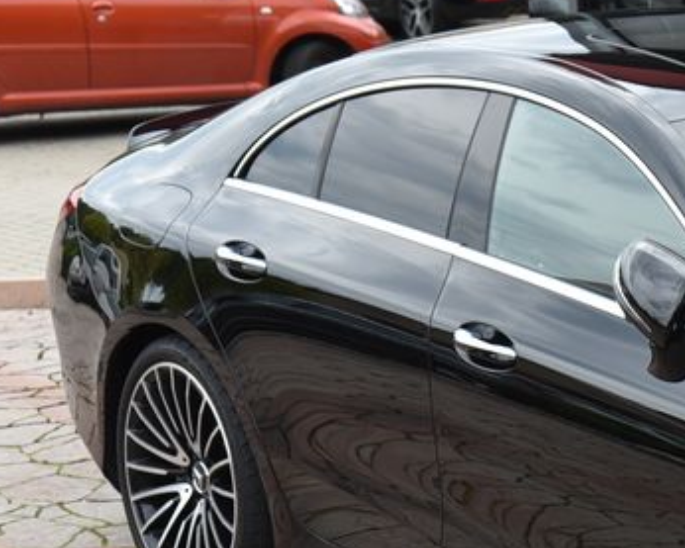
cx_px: 1004
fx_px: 3265
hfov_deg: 11.5
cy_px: 489
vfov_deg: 9.6
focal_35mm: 161
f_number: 5.6
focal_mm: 58
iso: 500
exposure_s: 1/125
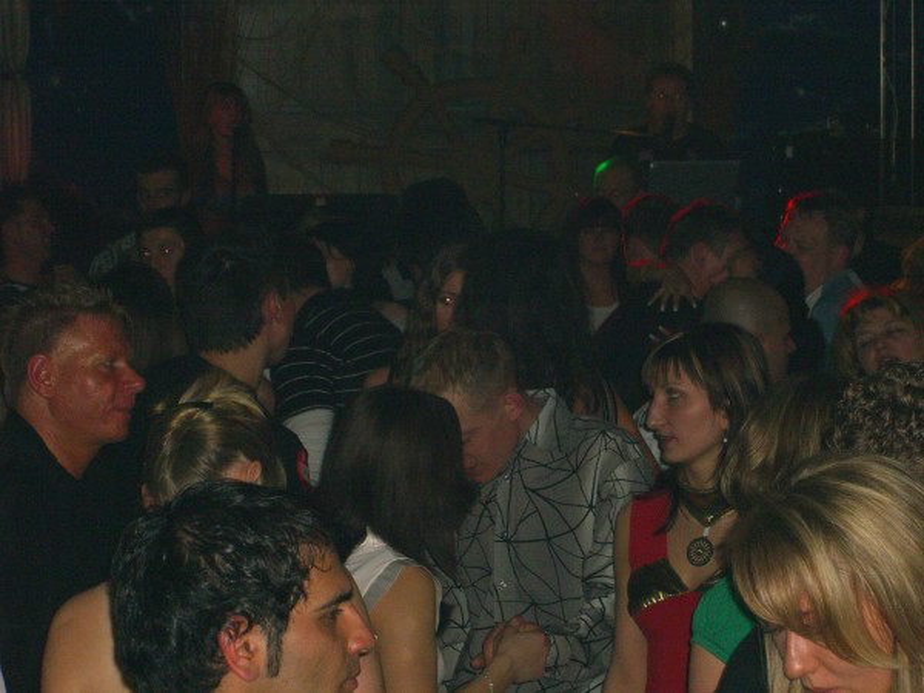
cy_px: 346
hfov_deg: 17.3
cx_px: 462
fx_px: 3043
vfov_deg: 13.0
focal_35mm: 114
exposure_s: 1/60
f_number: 5.1
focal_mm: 23.7
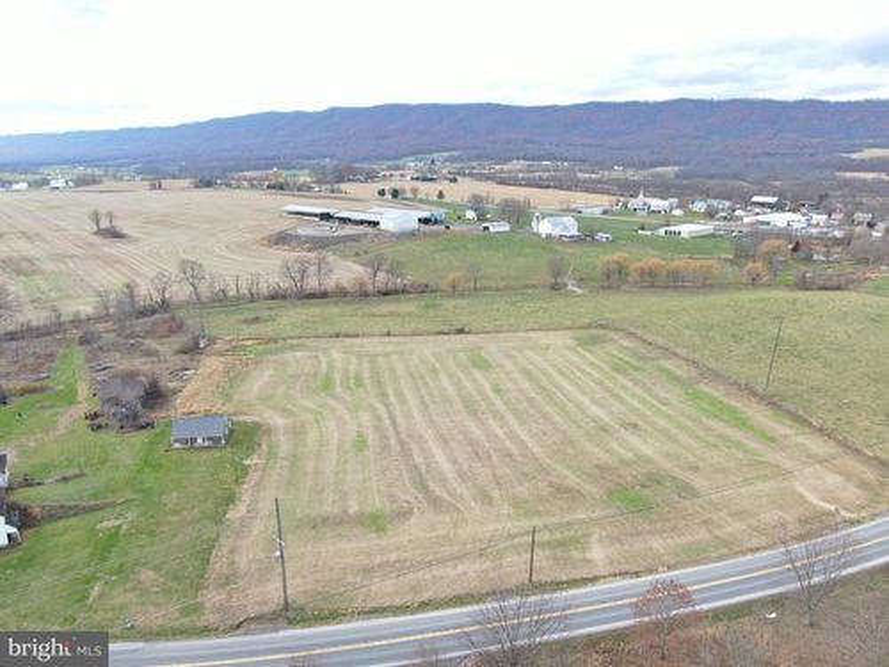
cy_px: 334
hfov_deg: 71.6
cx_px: 444
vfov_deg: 56.8
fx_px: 616
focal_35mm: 24
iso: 100
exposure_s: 1/240
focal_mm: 4.39
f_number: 2.8
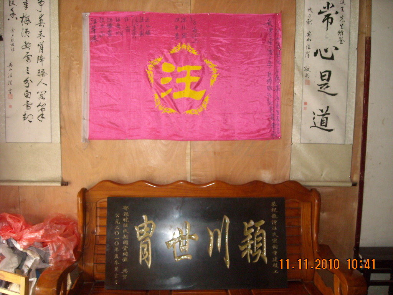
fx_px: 397
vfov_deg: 40.7
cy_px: 148
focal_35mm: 35
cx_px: 196
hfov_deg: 52.6
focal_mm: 5.7
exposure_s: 1/30
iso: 400
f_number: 2.8
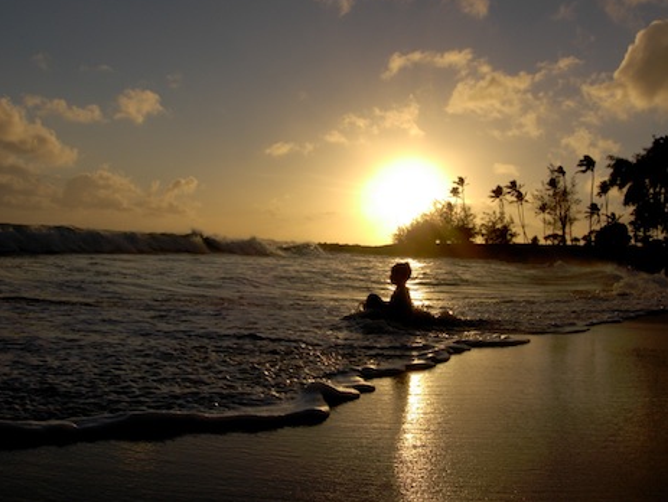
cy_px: 237
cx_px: 352
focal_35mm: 41
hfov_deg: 45.7
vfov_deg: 35.2
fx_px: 792
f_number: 4.8
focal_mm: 7.8
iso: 64
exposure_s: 1/2048
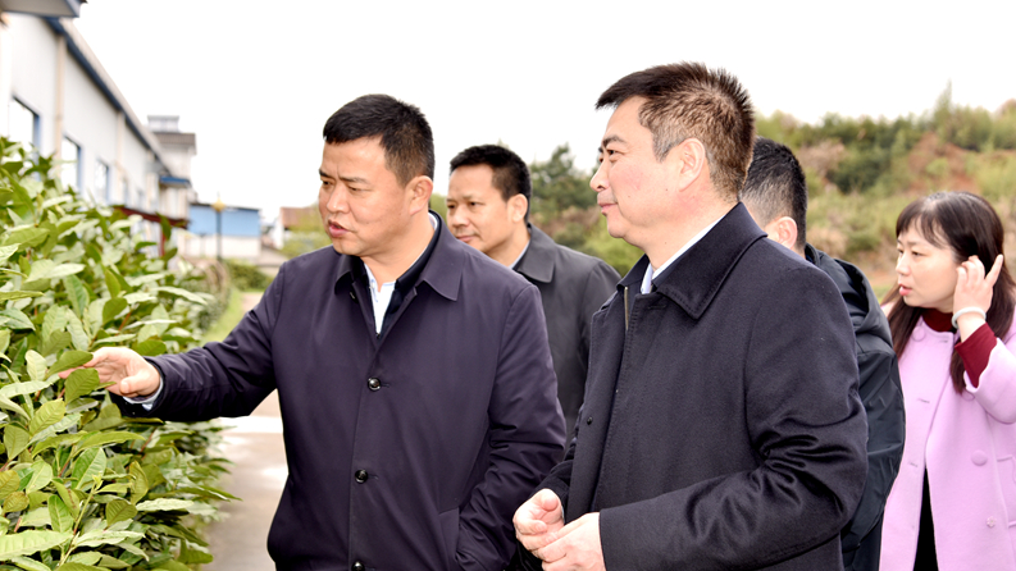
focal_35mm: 55
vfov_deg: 21.8
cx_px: 509
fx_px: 1482
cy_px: 306
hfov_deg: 37.8
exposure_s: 1/200
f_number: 5.6
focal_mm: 52
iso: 160
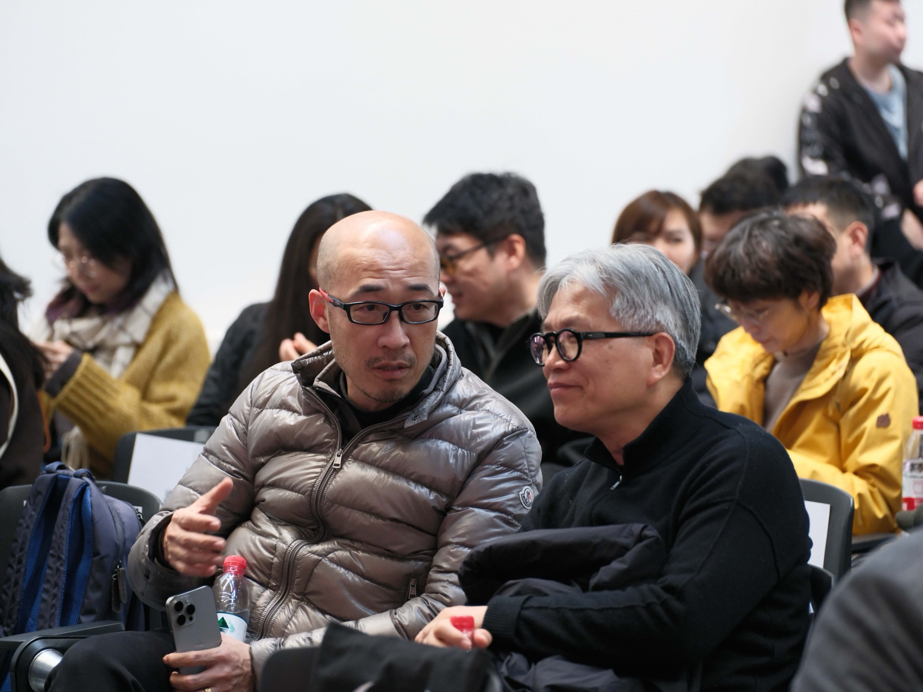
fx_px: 4213
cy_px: 346
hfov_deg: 12.5
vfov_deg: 9.4
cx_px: 462
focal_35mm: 158
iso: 6400
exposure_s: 1/200
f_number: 5.6
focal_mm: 200
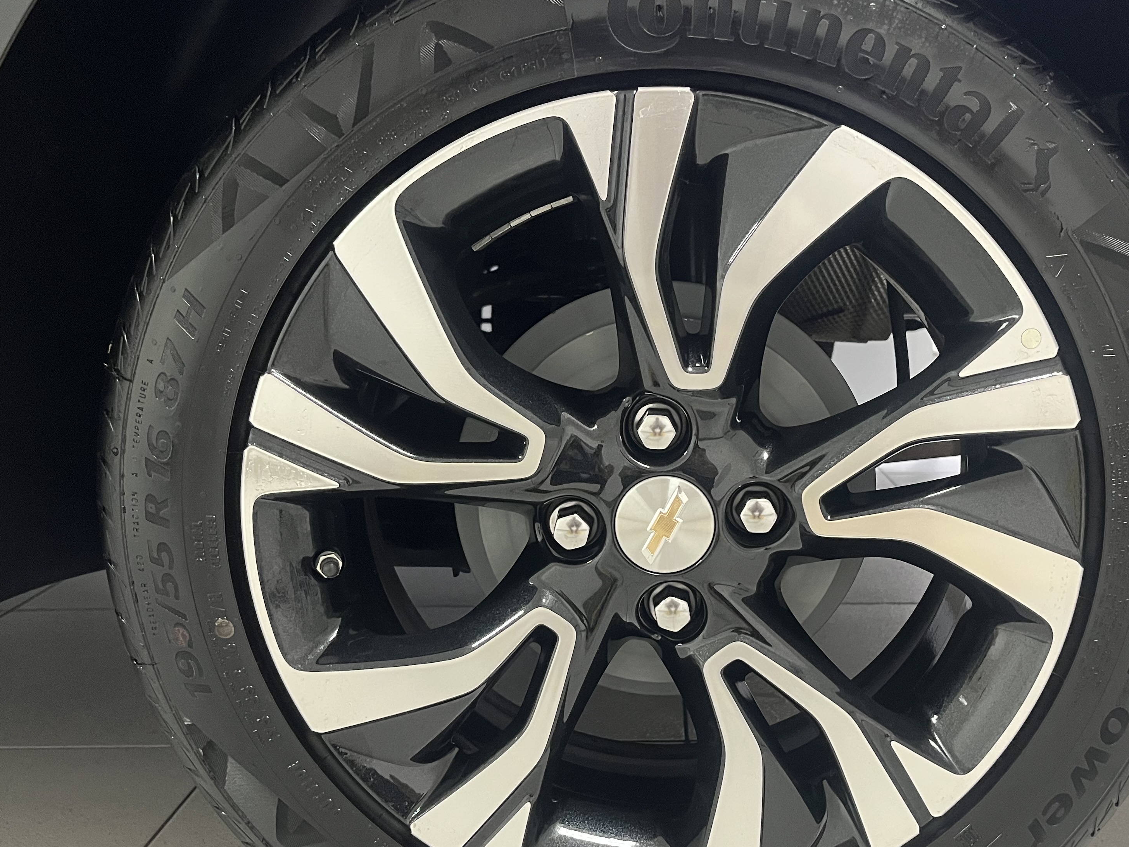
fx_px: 1174
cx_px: 661
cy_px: 484
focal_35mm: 36
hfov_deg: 51.1
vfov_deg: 39.6
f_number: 1.6
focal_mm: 5.1
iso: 500
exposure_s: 1/40
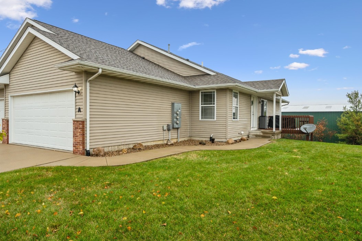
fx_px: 231
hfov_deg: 76.0
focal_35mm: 23
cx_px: 170
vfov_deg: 55.1
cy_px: 121
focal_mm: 21
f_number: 10
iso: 640
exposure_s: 1/125
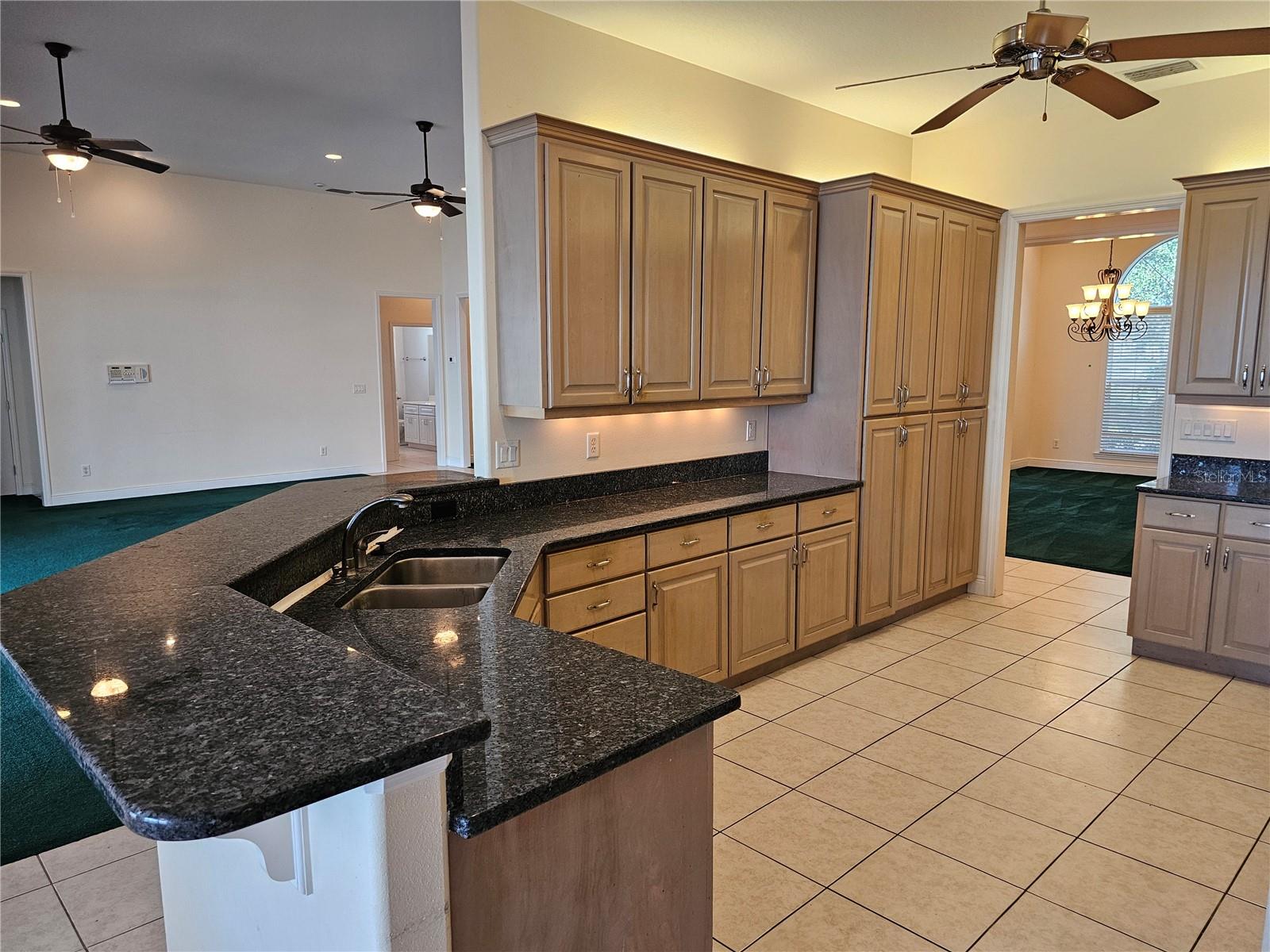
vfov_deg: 58.9
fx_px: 844
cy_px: 476
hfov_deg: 73.9
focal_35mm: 23
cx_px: 635
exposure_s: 1/120
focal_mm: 6.3
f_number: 1.7
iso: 250
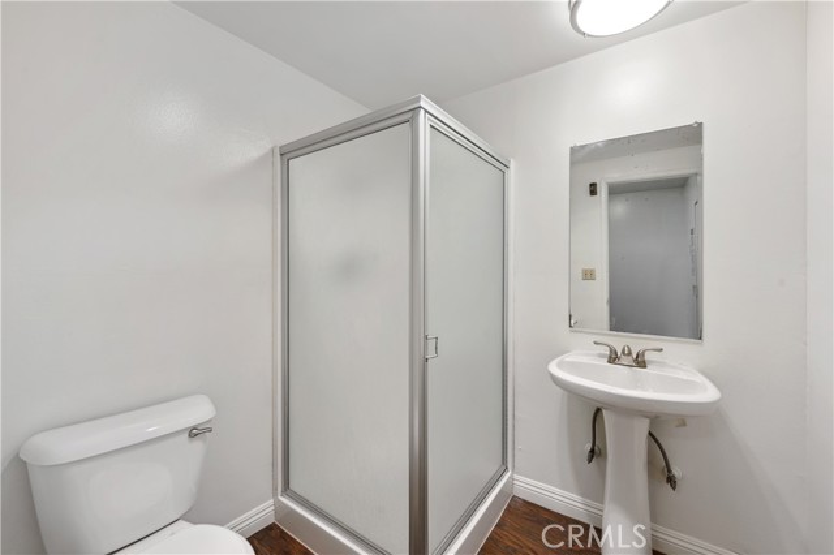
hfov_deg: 104.3
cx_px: 417
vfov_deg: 81.1
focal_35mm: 14
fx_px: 324
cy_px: 278
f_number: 9
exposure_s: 1/40
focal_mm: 14
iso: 100
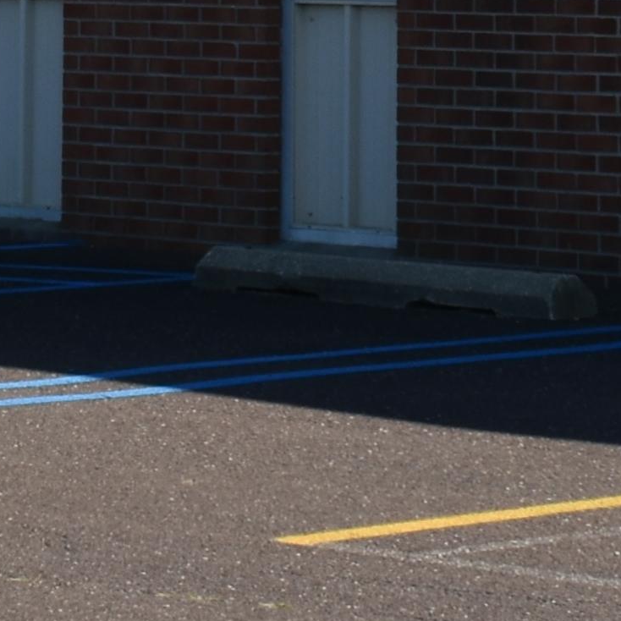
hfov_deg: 7.0
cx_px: 48
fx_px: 5074
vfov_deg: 6.6
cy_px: -979
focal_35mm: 250
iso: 100
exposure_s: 1/200
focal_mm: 24
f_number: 8
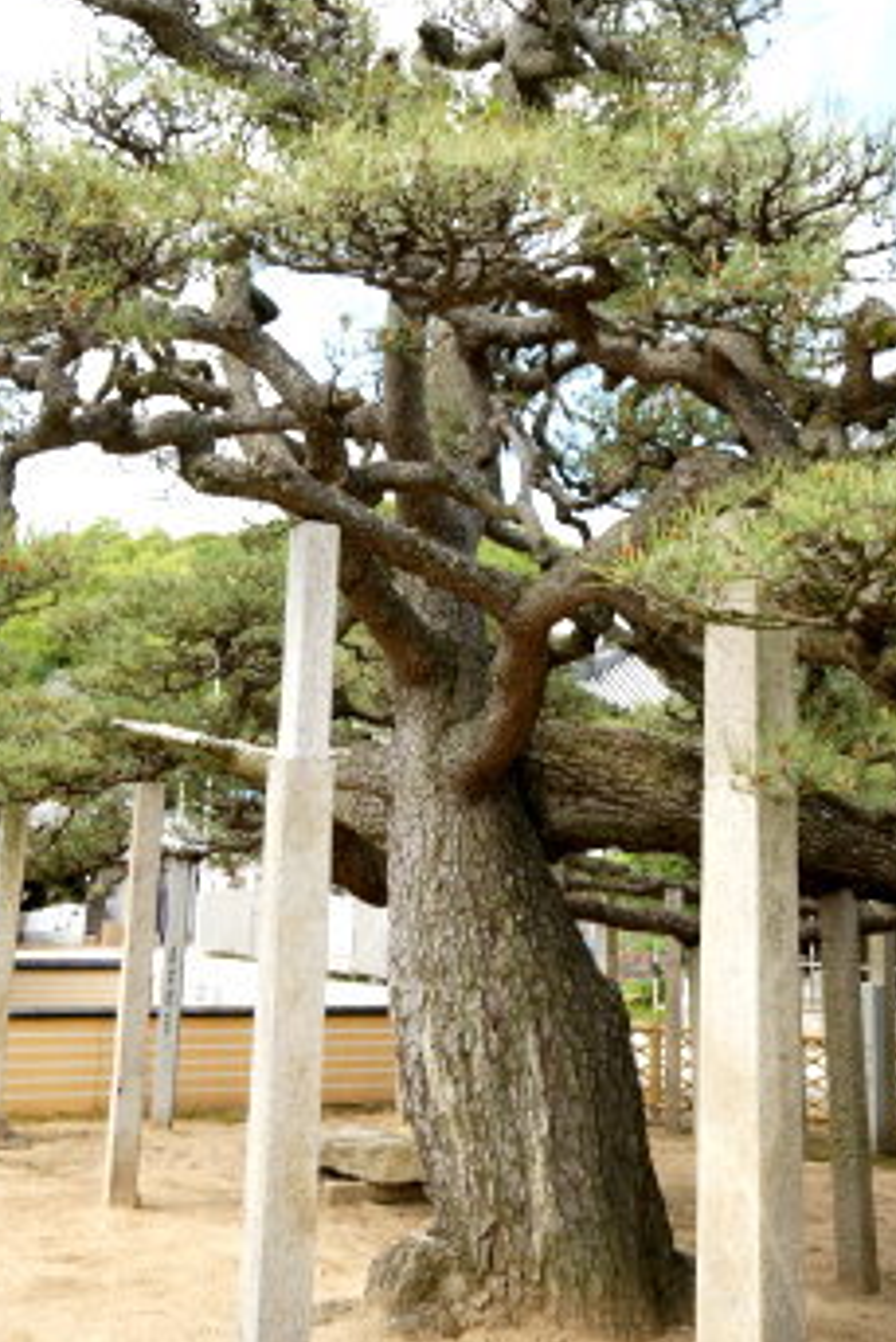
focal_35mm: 40
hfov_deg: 33.4
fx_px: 1492
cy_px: 558
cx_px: 479
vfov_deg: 48.2
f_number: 9
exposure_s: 1/100
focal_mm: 30
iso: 320
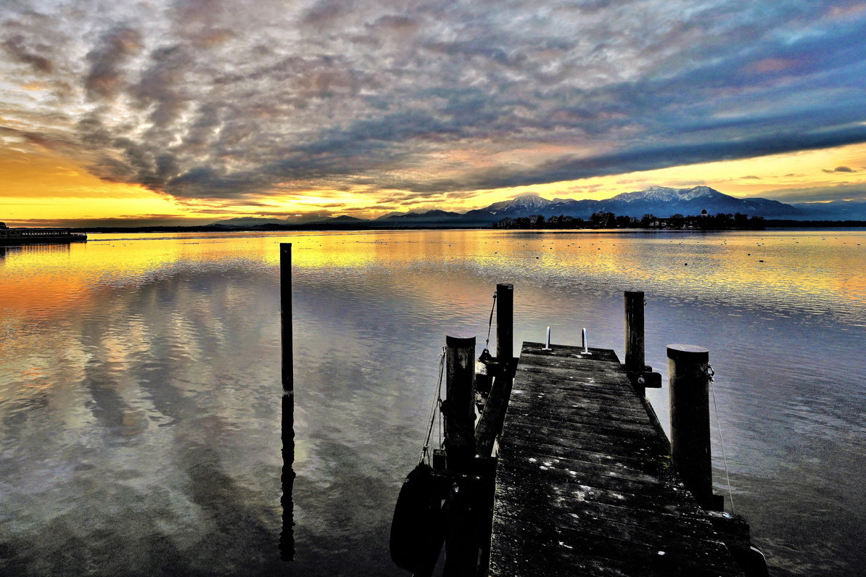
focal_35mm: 19
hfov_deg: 85.5
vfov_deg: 63.9
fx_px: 457
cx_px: 333
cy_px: 228
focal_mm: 14
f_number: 6.3
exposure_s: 1/160
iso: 250
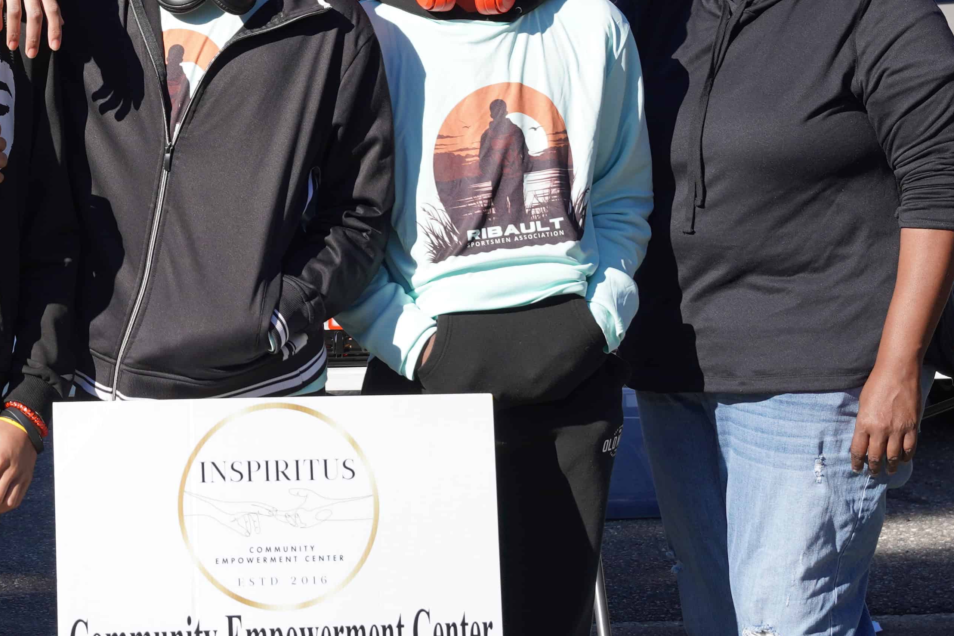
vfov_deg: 10.0
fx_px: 3620
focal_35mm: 137
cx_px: 25
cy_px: -31
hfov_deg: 14.8
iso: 100
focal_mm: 36.7
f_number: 4.5
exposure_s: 1/500
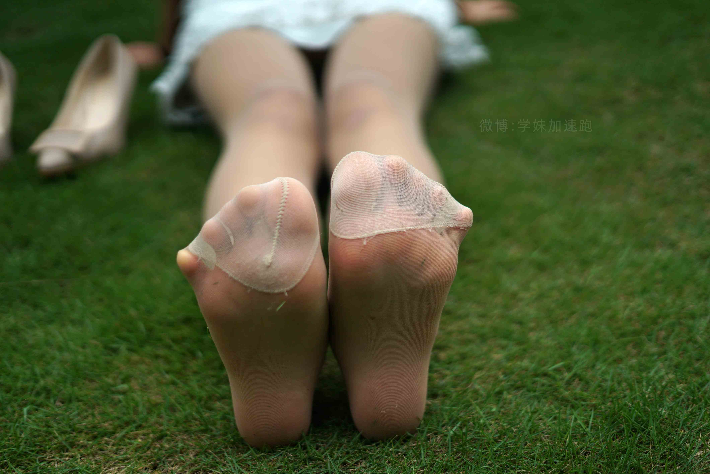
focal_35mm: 50
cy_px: 237
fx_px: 987
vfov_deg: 27.0
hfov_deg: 39.6
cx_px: 355
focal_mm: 50
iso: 250
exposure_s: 1/8000
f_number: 1.8
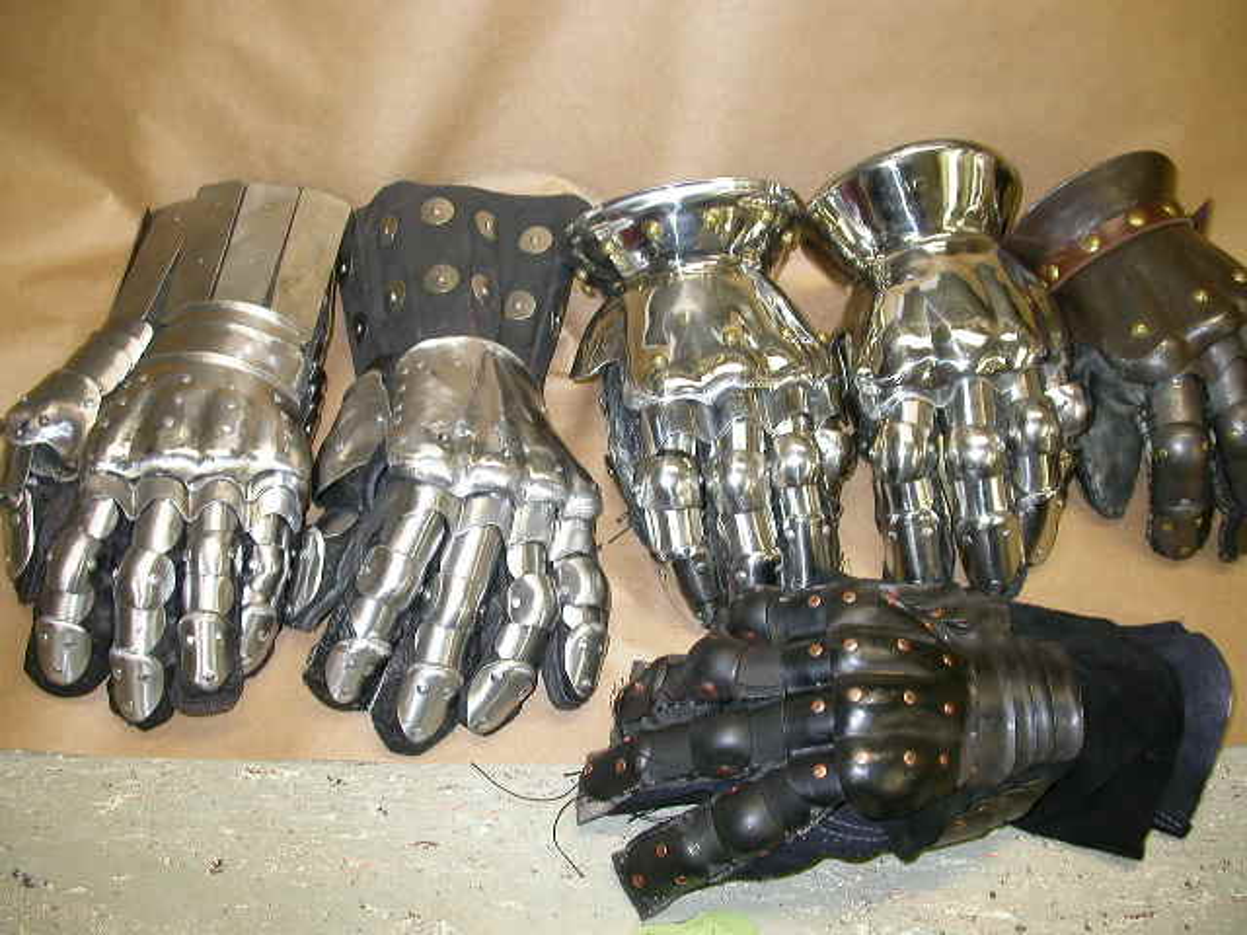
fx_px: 1369
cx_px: 624
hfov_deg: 49.0
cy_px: 468
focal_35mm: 38
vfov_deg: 37.7
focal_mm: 7.85
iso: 100
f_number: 2.6
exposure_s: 1/30
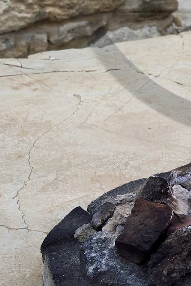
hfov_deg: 8.4
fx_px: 1280
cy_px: -67
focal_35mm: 161
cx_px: 257
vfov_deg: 12.4
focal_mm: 44
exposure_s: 1/100
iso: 400
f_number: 11
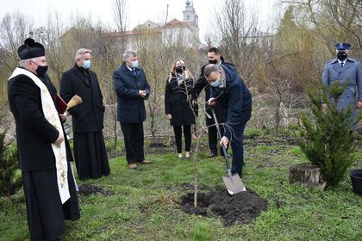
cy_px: 120
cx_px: 181
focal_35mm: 32
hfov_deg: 59.5
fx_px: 317
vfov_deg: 41.7
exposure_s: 1/100
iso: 400
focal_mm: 21
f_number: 5
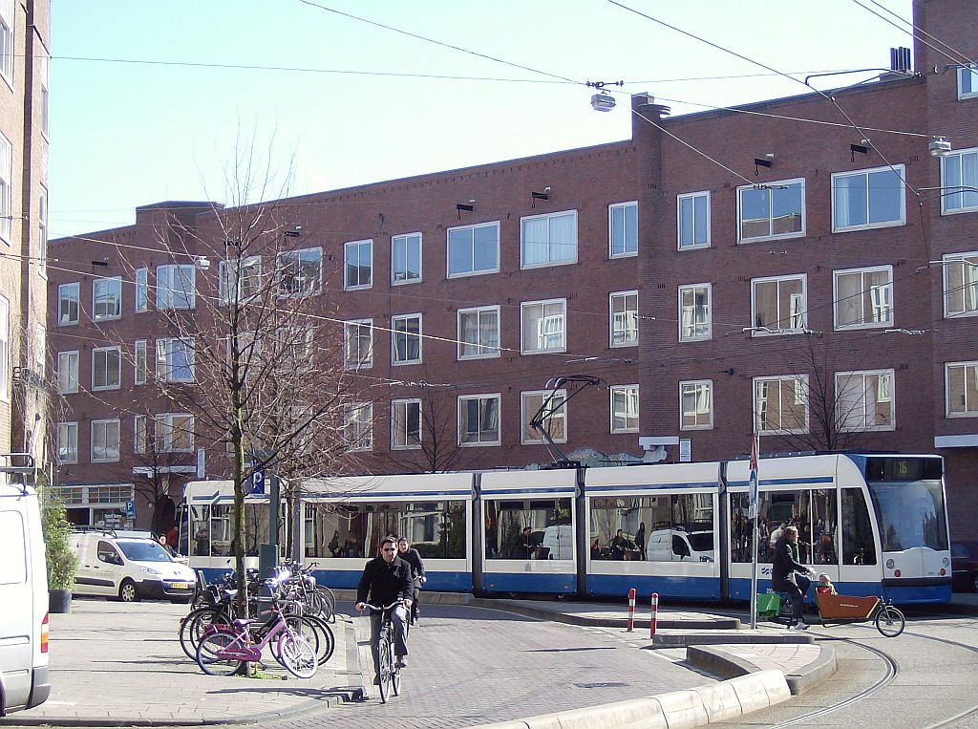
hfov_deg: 27.8
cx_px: 489
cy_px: 364
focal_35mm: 70
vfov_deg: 20.9
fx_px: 1973
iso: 100
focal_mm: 11.6
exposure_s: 1/428
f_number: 3.7
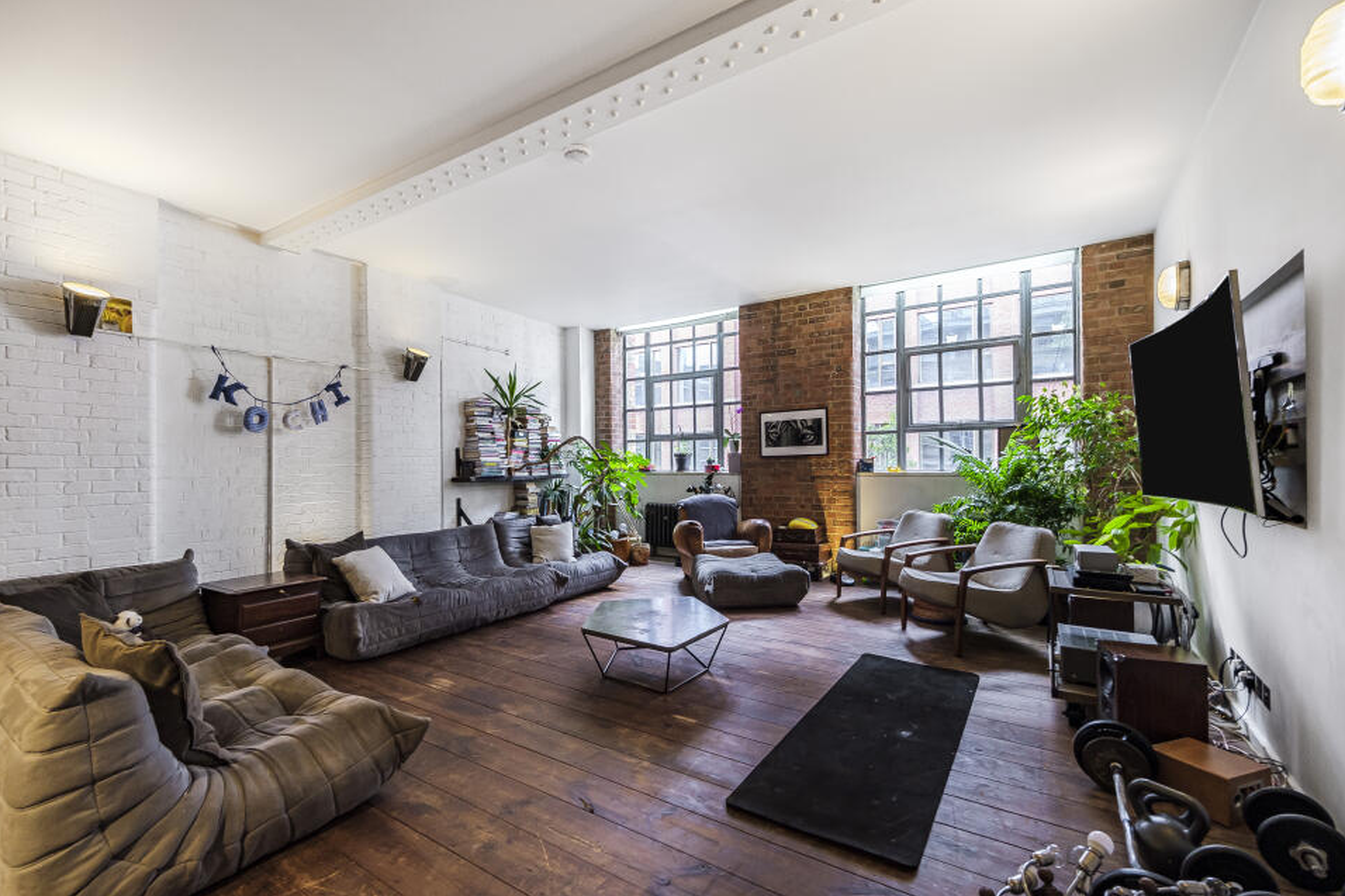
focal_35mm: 15
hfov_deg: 100.4
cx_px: 650
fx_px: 560
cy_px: 455
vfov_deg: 77.3
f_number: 5.6
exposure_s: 1/10
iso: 640
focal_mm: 9.4
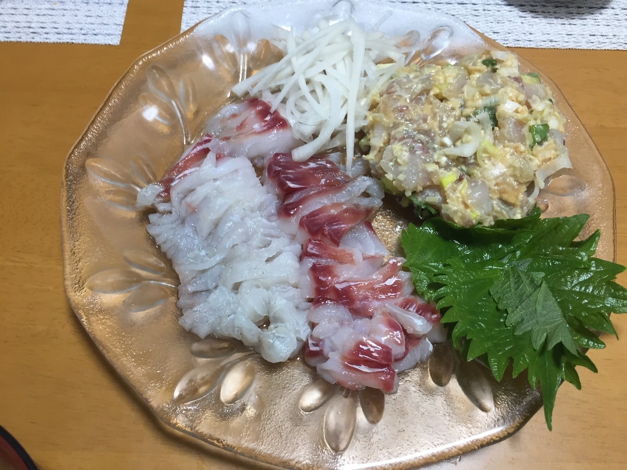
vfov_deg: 48.2
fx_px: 525
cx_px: 314
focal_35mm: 29
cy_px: 235
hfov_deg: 61.7
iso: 64
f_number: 2.2
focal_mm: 4.15
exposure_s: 1/30
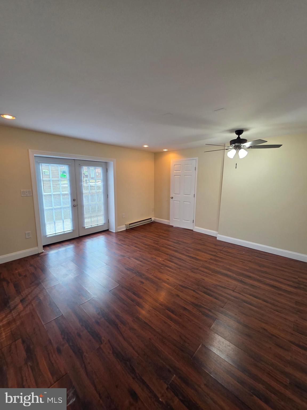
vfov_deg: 106.2
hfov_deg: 89.9
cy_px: 205
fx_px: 154
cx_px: 154
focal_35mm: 13
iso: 100
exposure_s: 1/60
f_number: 2.2
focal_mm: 2.2
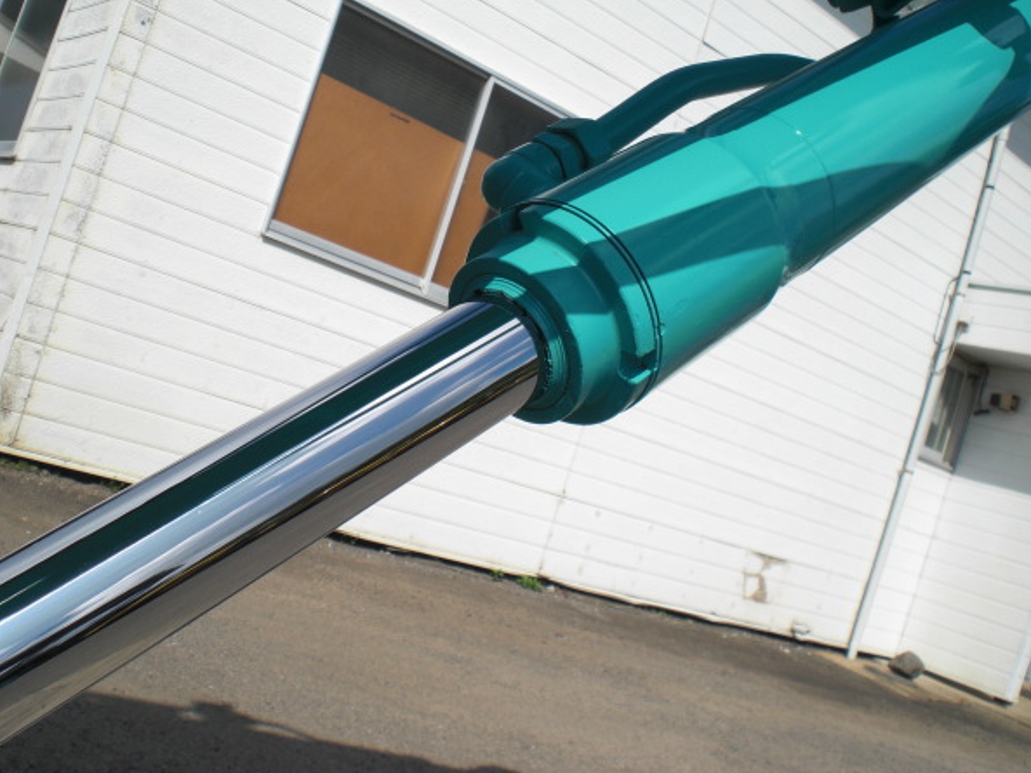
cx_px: 476
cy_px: 380
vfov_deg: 35.1
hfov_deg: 45.7
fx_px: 1221
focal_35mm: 41
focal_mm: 6.3
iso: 64
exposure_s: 1/640
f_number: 5.6
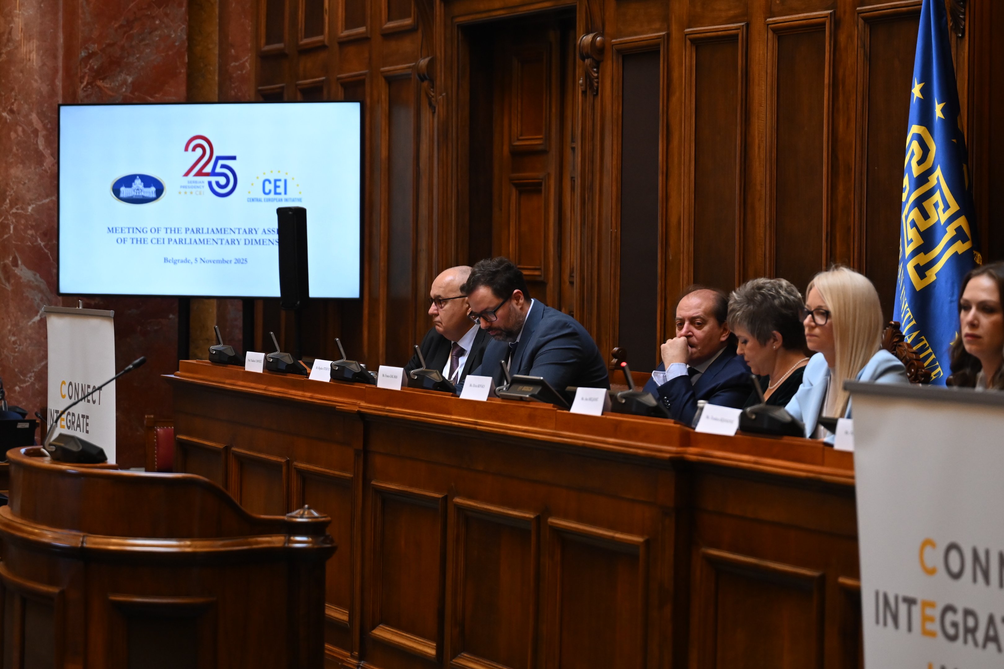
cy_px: 334
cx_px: 502
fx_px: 2928
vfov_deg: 13.0
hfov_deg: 19.5
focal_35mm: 105
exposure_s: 1/200
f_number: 2.8
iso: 1600
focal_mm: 70
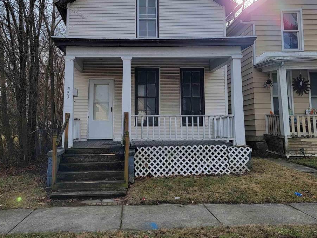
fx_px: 311
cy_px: 93
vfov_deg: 41.6
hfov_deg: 53.8
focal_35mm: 34
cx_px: 135
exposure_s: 1/670
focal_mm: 6.7
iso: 16
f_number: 1.8
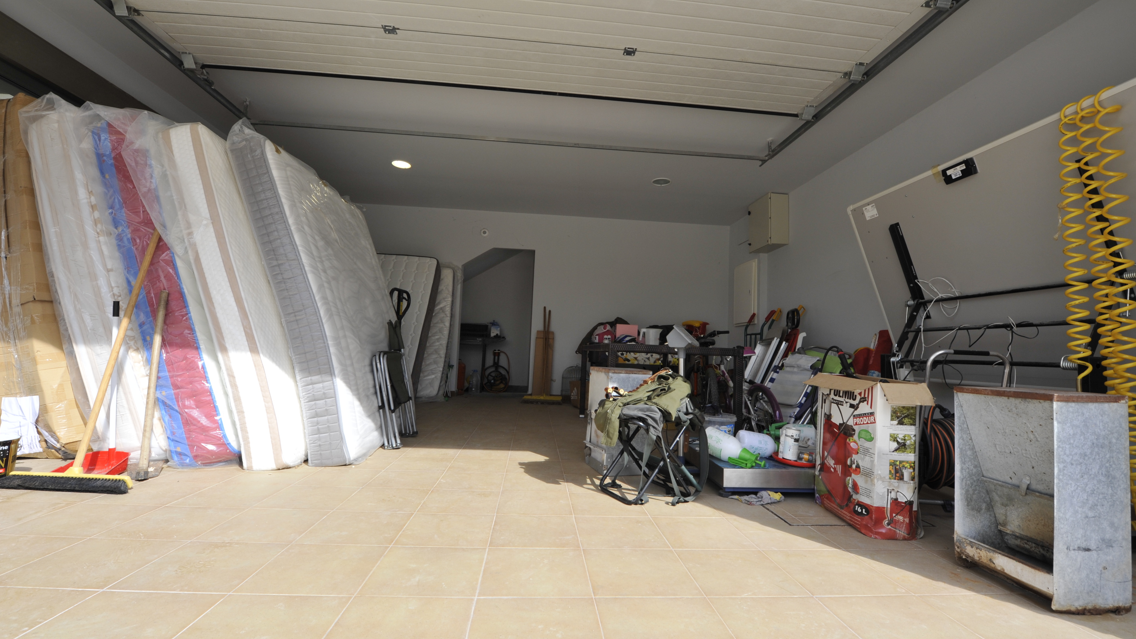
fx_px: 452
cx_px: 576
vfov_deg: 70.5
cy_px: 315
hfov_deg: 103.0
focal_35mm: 15
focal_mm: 14
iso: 400
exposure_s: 1/125
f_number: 13
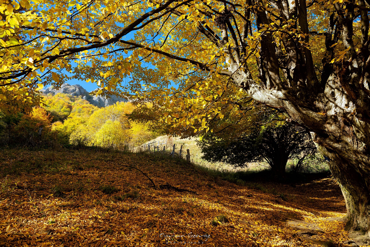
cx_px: 185
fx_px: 247
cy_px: 124
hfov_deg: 73.7
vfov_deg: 53.1
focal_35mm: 24
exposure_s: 1/160
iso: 160
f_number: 6.3
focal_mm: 24
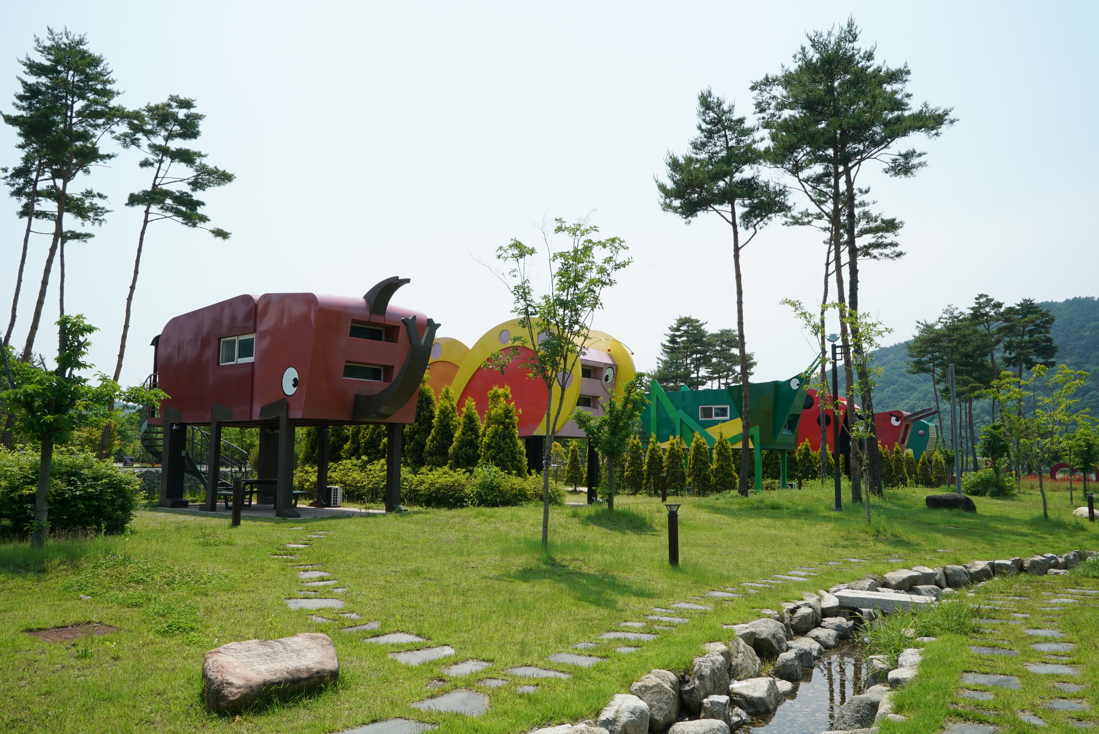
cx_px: 550
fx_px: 855
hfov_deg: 65.4
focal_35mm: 28
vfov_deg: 46.5
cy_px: 367
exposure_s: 1/125
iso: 400
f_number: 22
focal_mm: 28
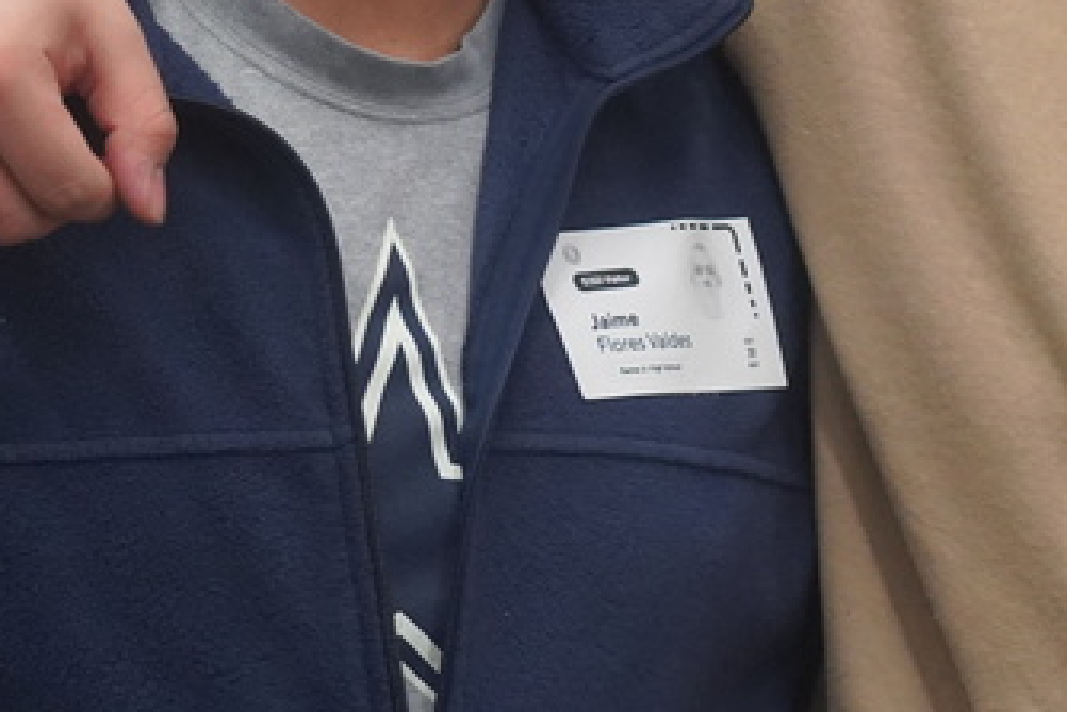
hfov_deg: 10.8
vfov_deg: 7.2
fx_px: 5634
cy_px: 104
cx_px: 802
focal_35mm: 190
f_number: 4
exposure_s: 1/160
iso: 5000
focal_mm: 62
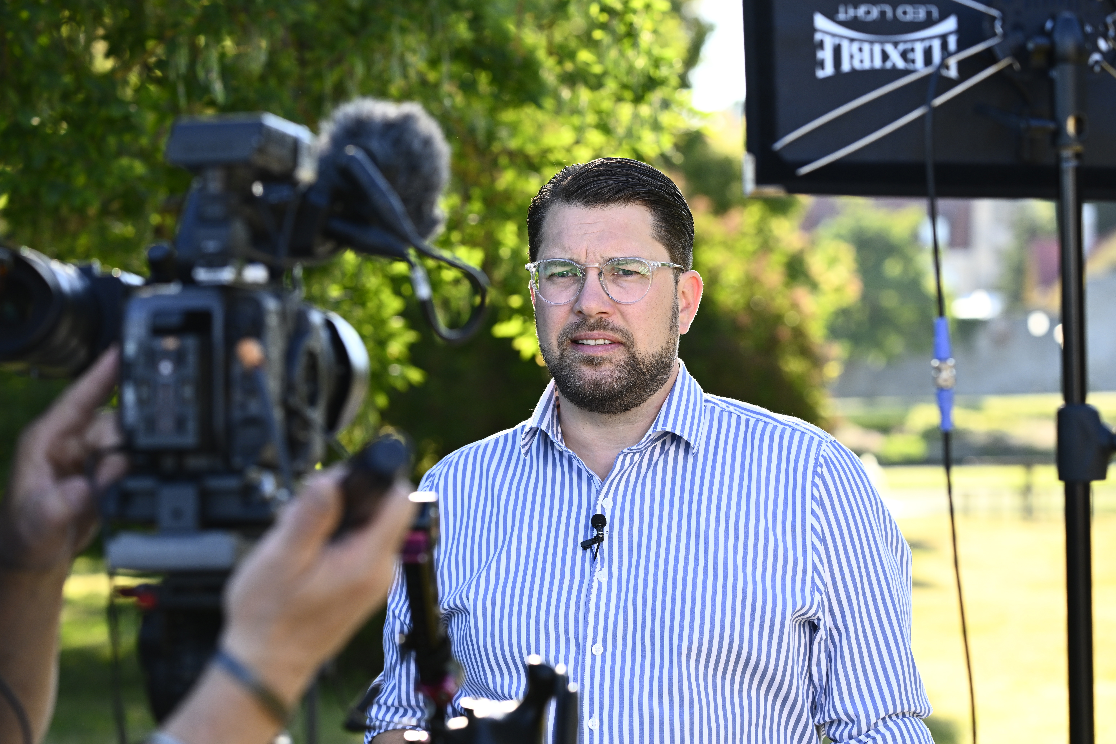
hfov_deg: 16.4
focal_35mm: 125
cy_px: 372
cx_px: 558
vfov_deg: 11.0
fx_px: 3875
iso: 640
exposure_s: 1/400
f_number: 6.3
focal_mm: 125
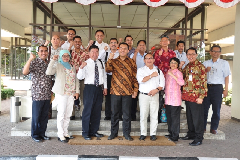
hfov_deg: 53.2
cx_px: 120
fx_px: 240
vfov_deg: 36.8
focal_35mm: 36
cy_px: 80
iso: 400
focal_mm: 24
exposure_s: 1/60
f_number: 5.6
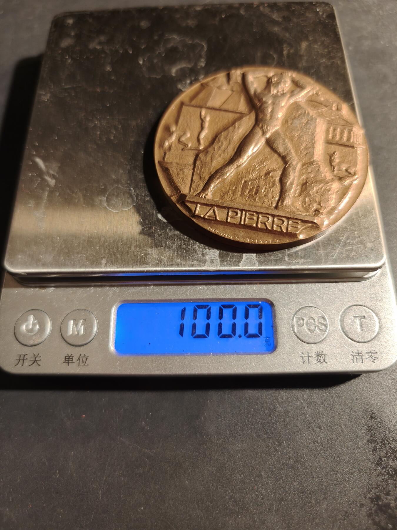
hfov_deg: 58.9
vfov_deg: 73.9
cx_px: 198
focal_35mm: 23
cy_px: 265
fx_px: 352
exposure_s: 1/100
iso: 160
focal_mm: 6.06
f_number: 1.6
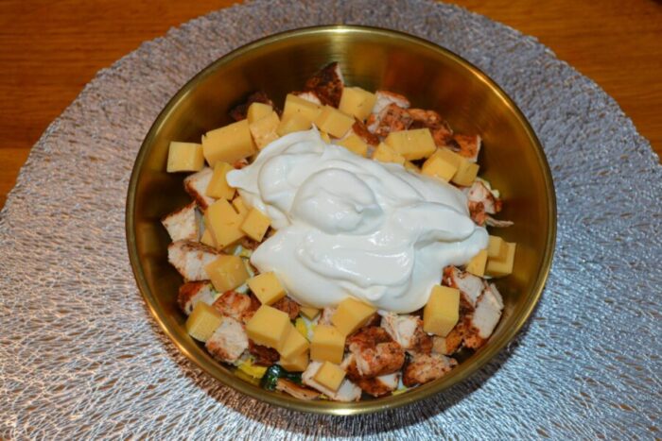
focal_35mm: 48
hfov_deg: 41.1
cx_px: 331
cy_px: 220
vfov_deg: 28.1
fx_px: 883
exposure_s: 1/60
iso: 720
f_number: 4.8
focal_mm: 32
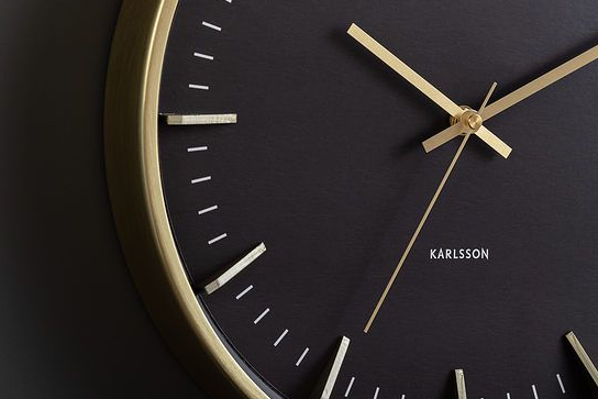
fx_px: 5300
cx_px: 364
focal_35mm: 319
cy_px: 109
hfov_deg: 6.5
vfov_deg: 4.3
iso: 50
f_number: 10
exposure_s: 1/125
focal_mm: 200
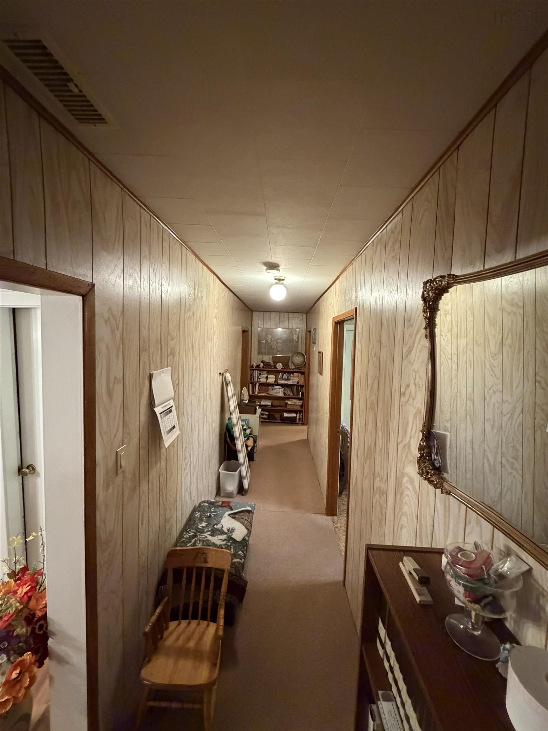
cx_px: 274
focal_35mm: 14
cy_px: 366
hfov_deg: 85.7
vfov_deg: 102.1
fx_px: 296
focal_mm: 2.22
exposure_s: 1/60
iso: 1250
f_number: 2.2
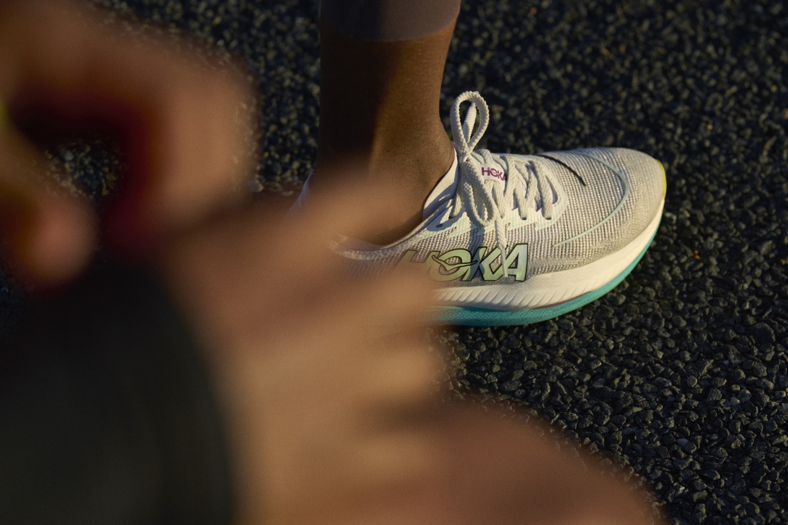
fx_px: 2758
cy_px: 262
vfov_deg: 10.9
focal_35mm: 126
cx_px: 394
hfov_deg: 16.3
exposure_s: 1/5000
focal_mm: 126
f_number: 5
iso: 800
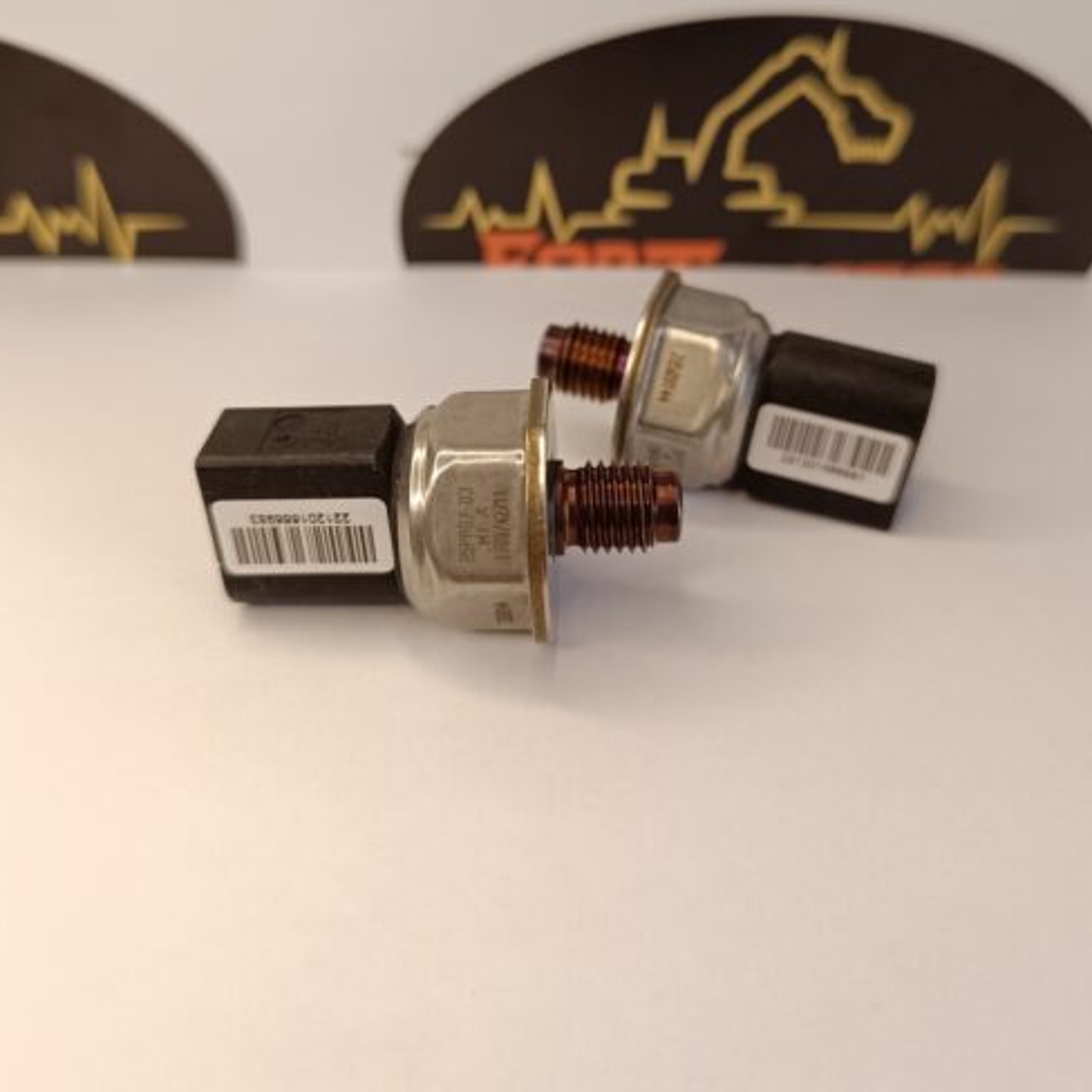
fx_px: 1035
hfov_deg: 55.6
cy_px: 424
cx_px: 550
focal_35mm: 29
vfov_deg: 55.1
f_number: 1.65
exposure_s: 1/120
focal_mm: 6.14
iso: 200
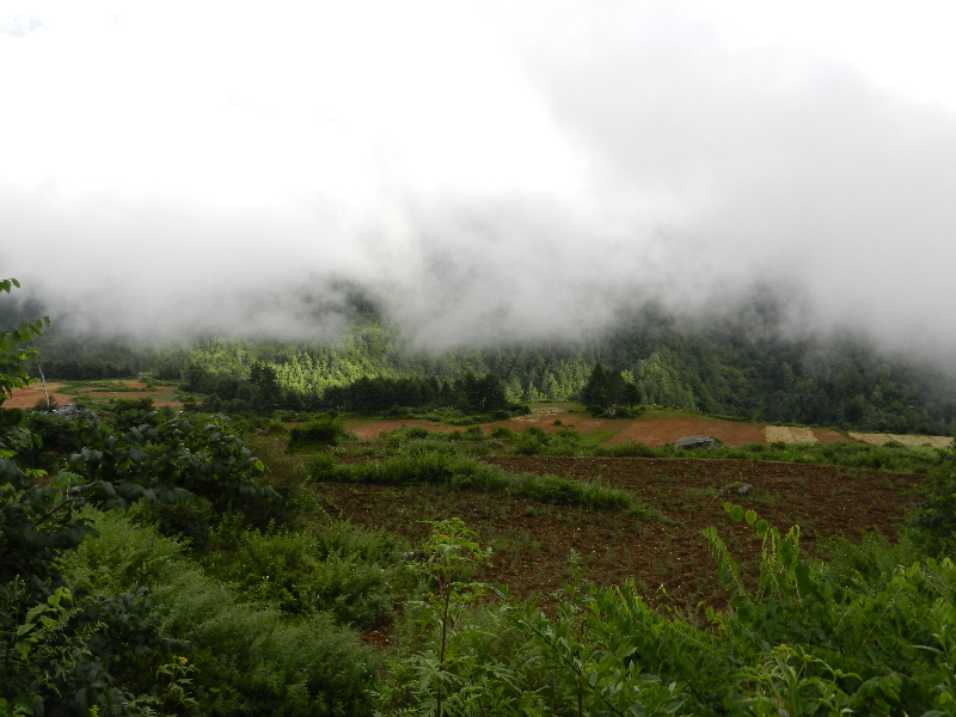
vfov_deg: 54.9
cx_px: 478
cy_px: 358
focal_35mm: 25
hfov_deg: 69.4
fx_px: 690
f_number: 3.5
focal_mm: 4.5
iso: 160
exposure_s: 1/800
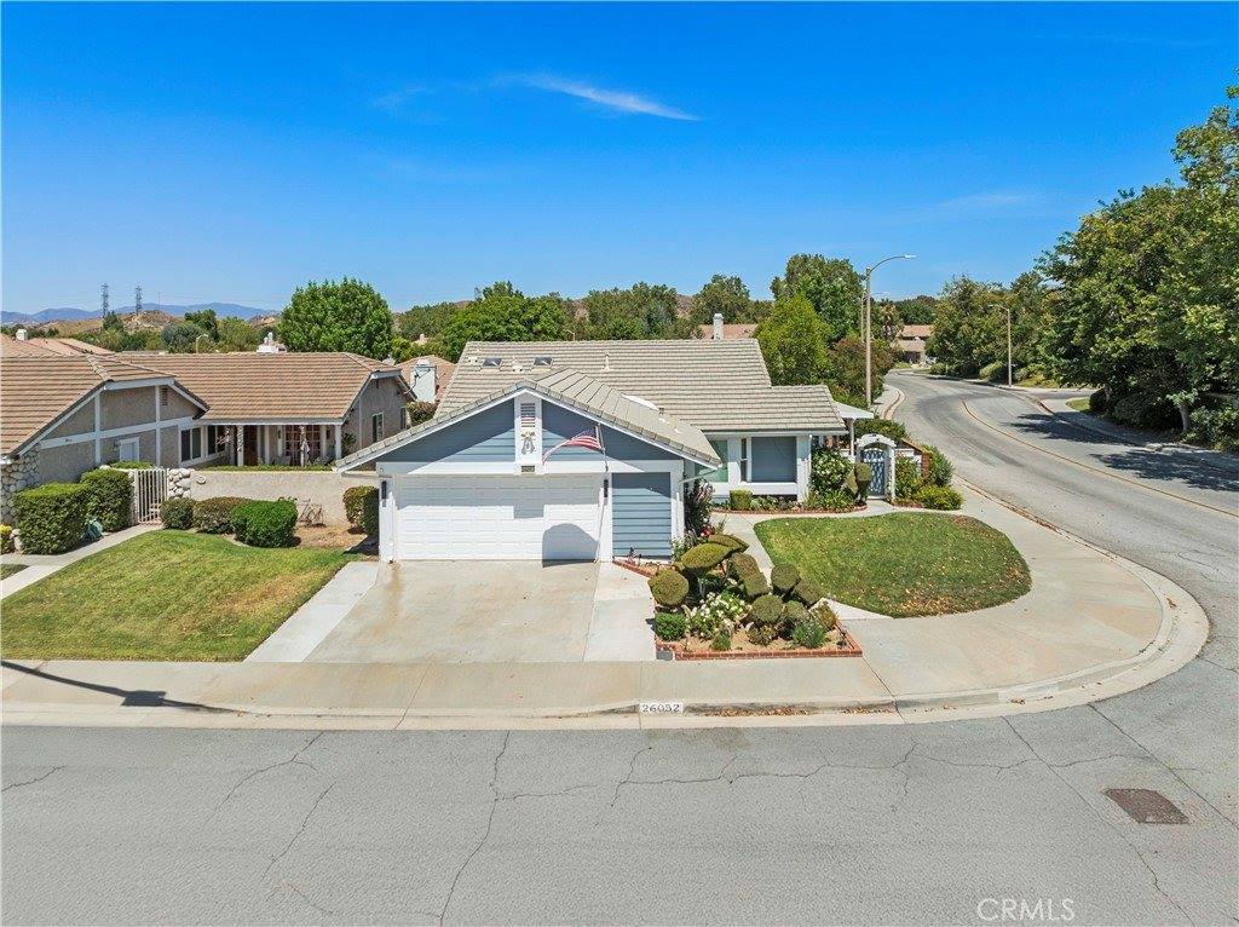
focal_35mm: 24
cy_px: 464
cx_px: 620
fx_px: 858
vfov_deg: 56.7
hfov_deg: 71.6
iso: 100
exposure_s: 1/2000
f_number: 2.8
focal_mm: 12.29
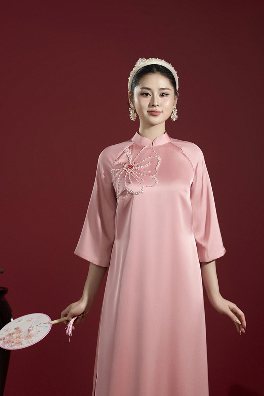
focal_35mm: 113
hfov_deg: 12.1
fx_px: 1242
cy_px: 270
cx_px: 139
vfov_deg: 18.0
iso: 200
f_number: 3.2
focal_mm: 70
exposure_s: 1/250
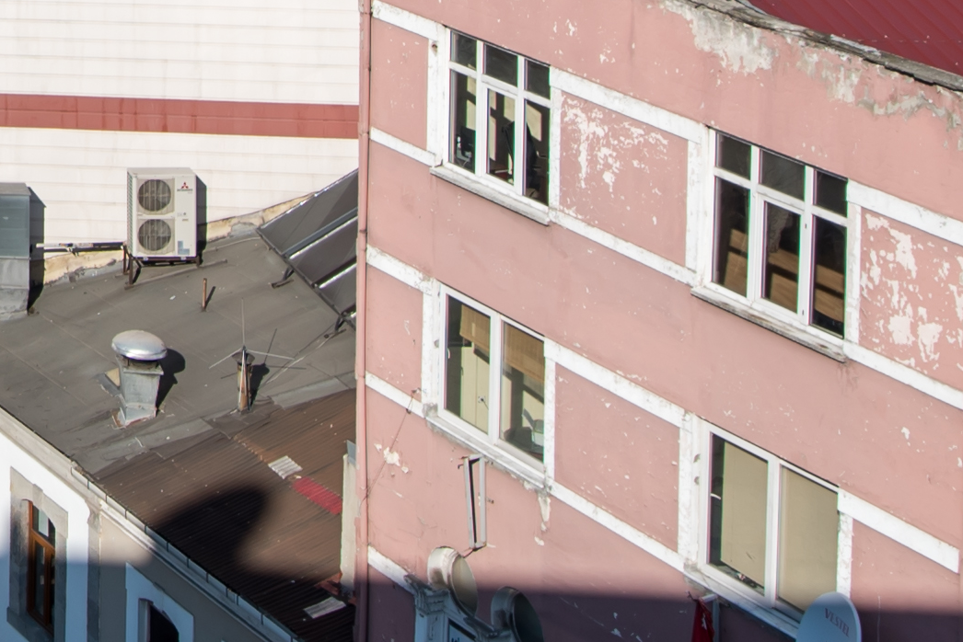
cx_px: -665
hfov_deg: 18.4
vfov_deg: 13.1
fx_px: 2462
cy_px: -587
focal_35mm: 92
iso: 100
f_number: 4
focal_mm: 16
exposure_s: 1/640
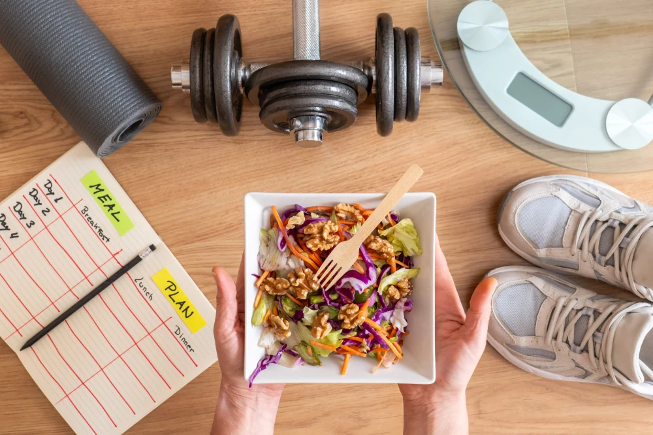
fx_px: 943
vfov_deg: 26.0
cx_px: 326
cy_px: 218
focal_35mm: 52
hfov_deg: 38.2
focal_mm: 35
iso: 500
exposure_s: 1/80
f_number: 5
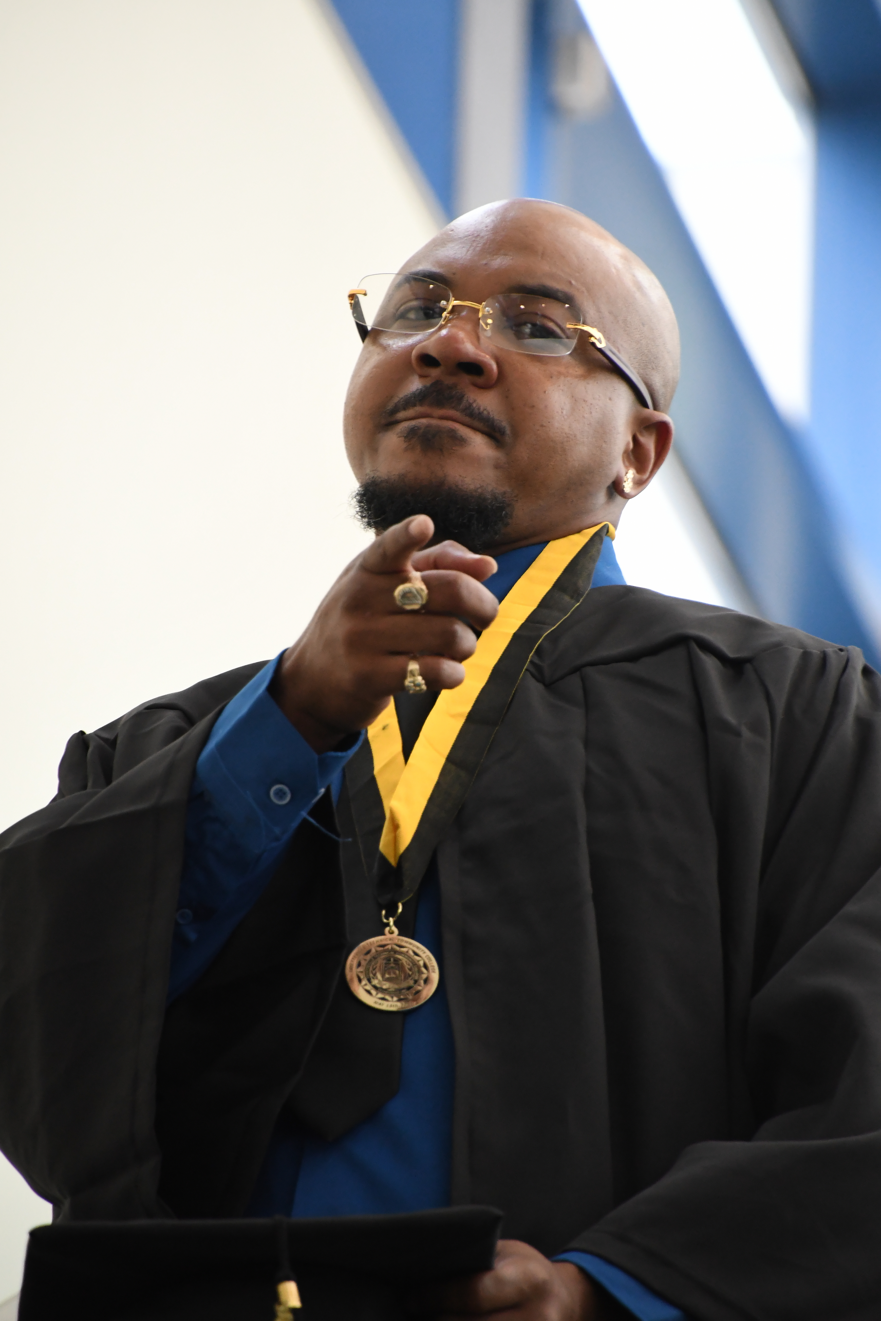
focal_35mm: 450
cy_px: 660
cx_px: 440
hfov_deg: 3.1
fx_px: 16517
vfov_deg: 4.6
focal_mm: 300
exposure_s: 1/125
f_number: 6.3
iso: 2500
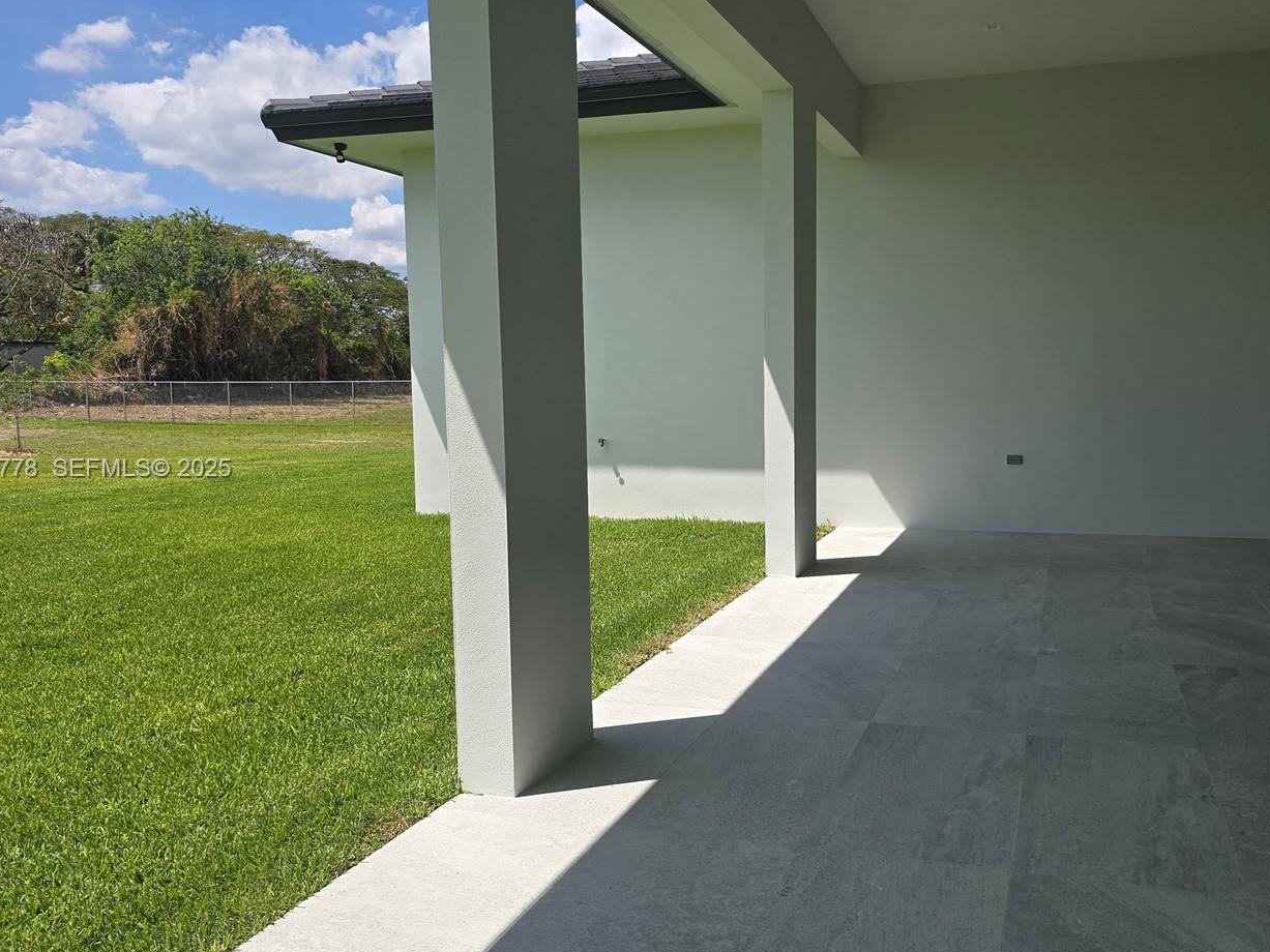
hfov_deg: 59.7
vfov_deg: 46.8
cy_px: 470
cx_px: 737
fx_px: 1101
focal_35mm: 30
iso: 12
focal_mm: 6.3
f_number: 1.7
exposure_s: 1/968
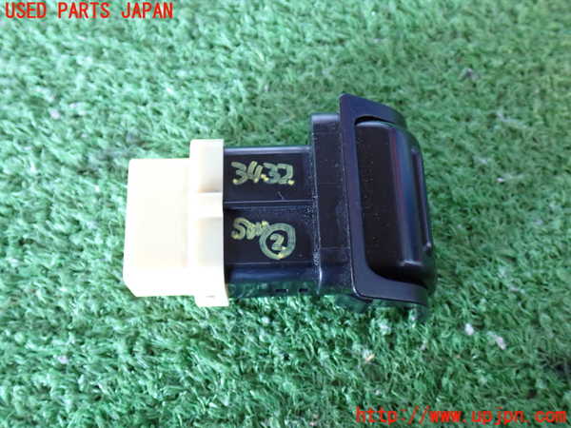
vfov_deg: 37.7
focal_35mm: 38
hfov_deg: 49.0
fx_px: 627
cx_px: 286
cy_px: 214
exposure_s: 1/30
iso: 800
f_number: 2.7
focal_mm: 6.83
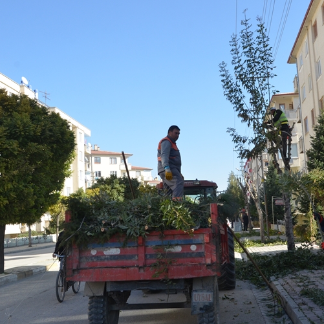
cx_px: 219
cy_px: 166
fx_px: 452
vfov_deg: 39.4
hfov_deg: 38.9
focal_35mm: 43
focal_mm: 21
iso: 400
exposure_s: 1/400
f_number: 10
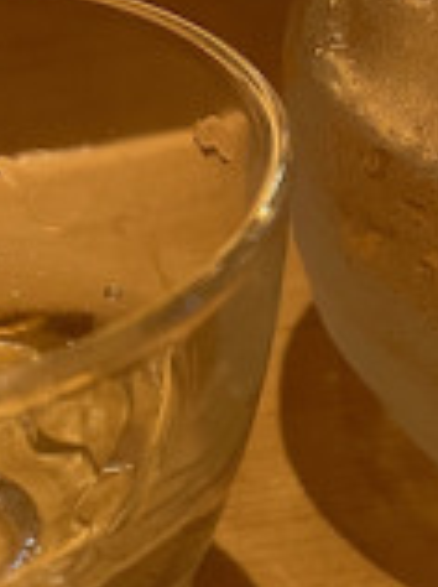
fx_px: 1675
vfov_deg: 19.8
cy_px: 405
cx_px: 338
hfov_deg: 14.8
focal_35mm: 99
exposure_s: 1/55
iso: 200
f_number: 1.6
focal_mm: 4.2
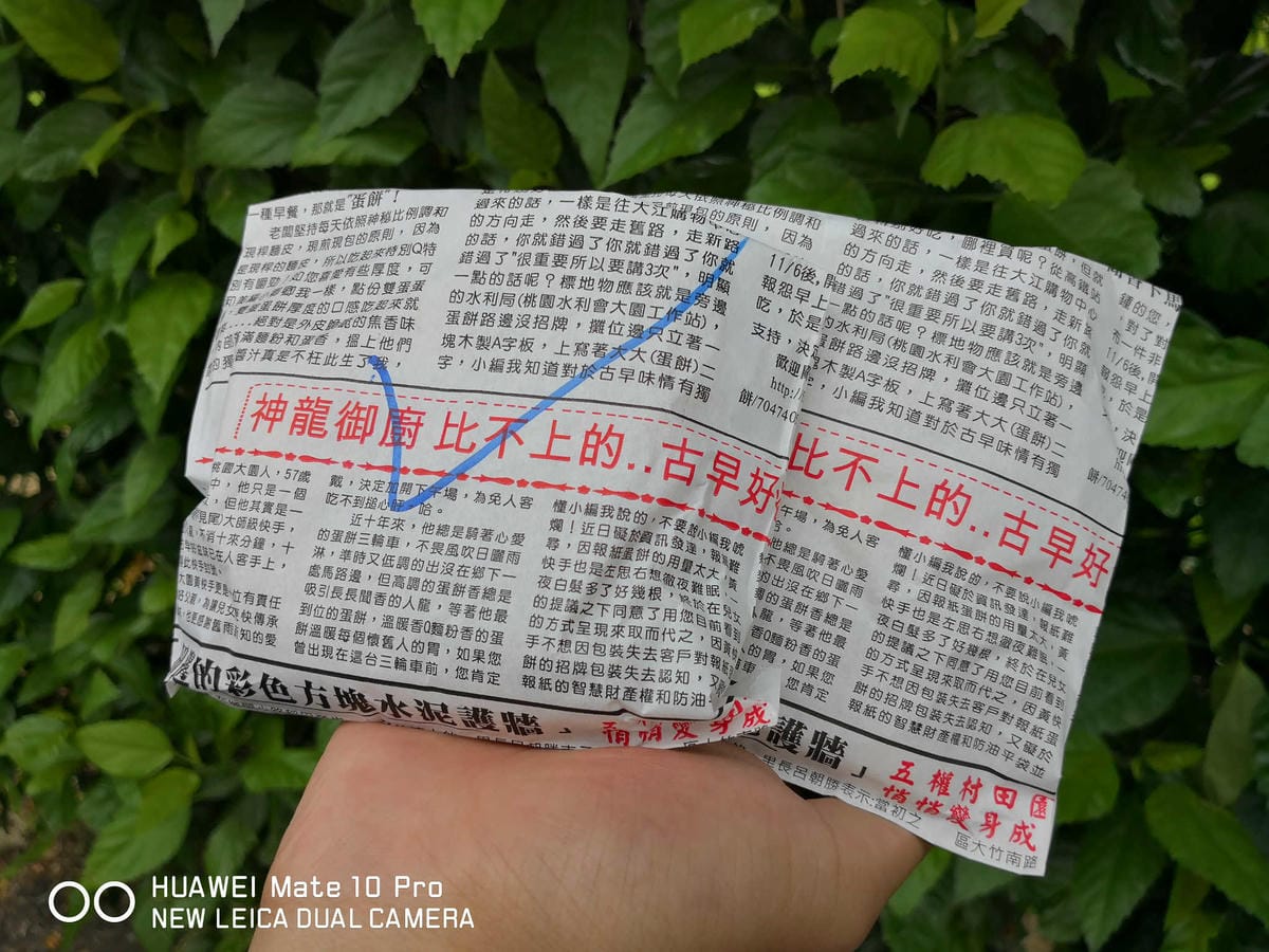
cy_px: 476
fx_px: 990
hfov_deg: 65.3
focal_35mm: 27
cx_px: 634
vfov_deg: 51.4
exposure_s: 1/804
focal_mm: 3.95
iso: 50
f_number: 1.6
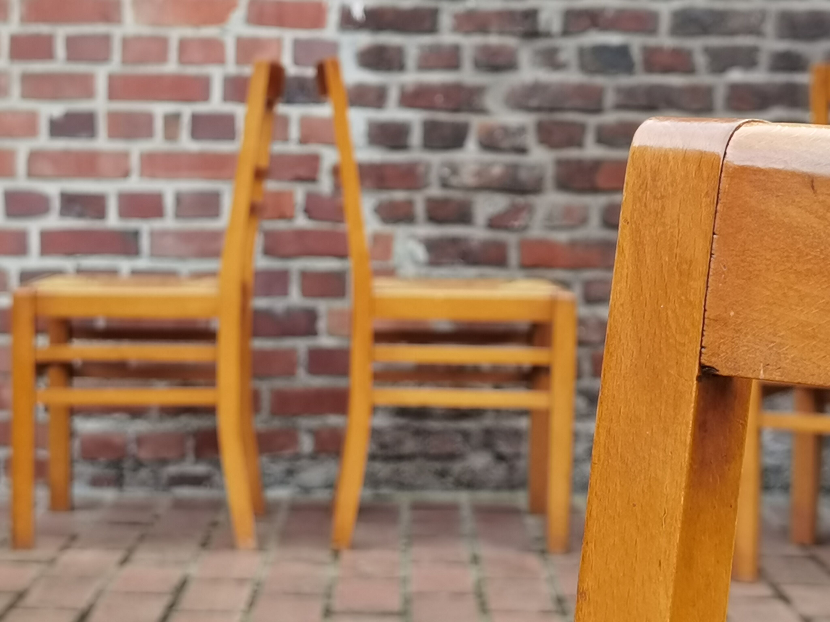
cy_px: 311
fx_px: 1822
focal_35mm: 76
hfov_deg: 25.7
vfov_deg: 19.4
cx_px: 415
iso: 64
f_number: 1.9
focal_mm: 6.71
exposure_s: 1/120
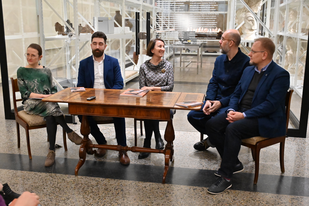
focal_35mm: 40
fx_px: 343
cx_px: 154
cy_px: 103
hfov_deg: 48.5
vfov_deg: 33.4
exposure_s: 1/250
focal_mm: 40
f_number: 4
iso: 7200
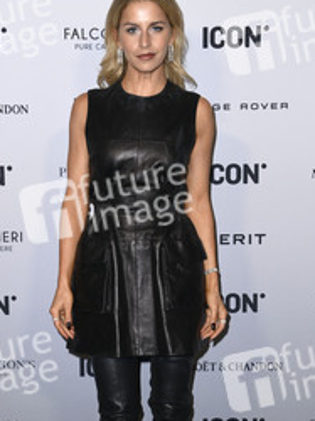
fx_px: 972
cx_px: 155
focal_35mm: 80
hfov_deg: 18.4
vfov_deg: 24.3
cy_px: 288
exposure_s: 1/250
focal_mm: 52
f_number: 5.6
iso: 1000
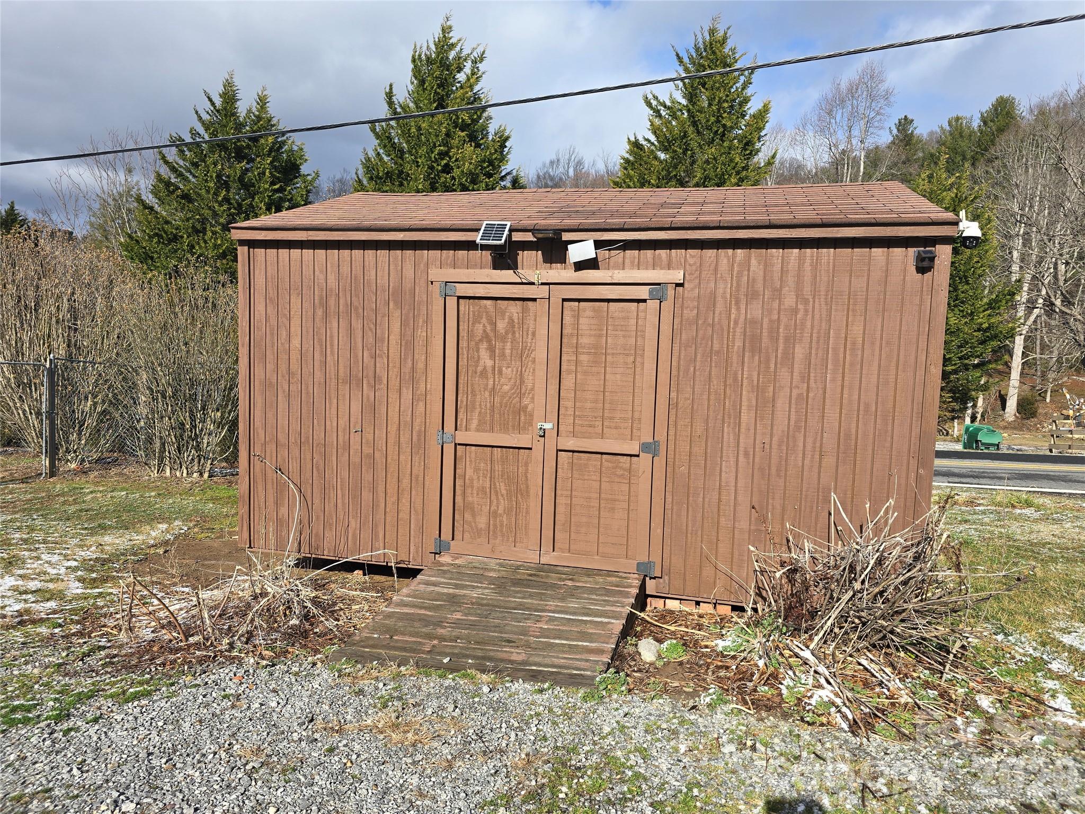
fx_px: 721
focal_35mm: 23
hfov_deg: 73.9
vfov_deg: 58.9
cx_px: 542
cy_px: 407
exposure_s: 1/686
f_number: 1.7
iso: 12
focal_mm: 6.3
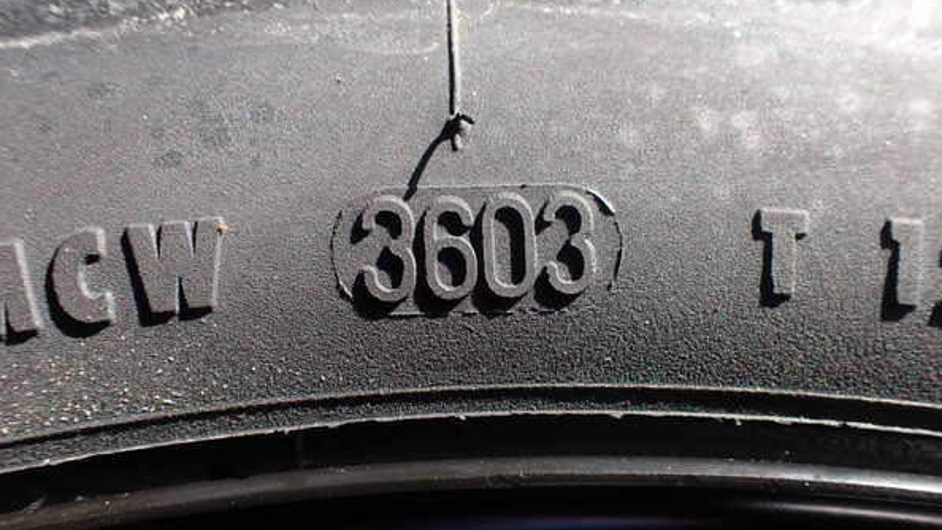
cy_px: 275
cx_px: 474
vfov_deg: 35.6
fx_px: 824
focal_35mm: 33
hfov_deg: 59.5
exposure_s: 1/160
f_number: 3.2
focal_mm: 5.4
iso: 100
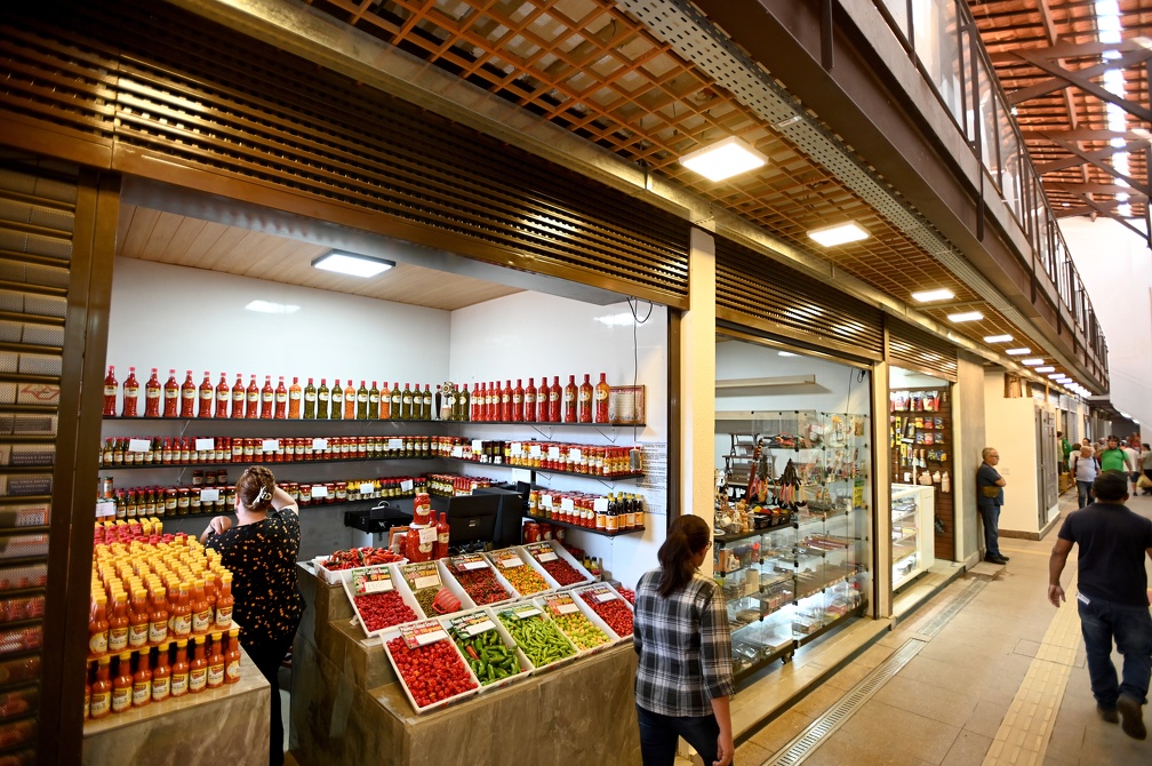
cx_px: 576
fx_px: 543
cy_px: 383
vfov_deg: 70.3
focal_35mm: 17
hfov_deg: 93.3
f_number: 2.8
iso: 1250
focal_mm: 17
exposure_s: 1/200
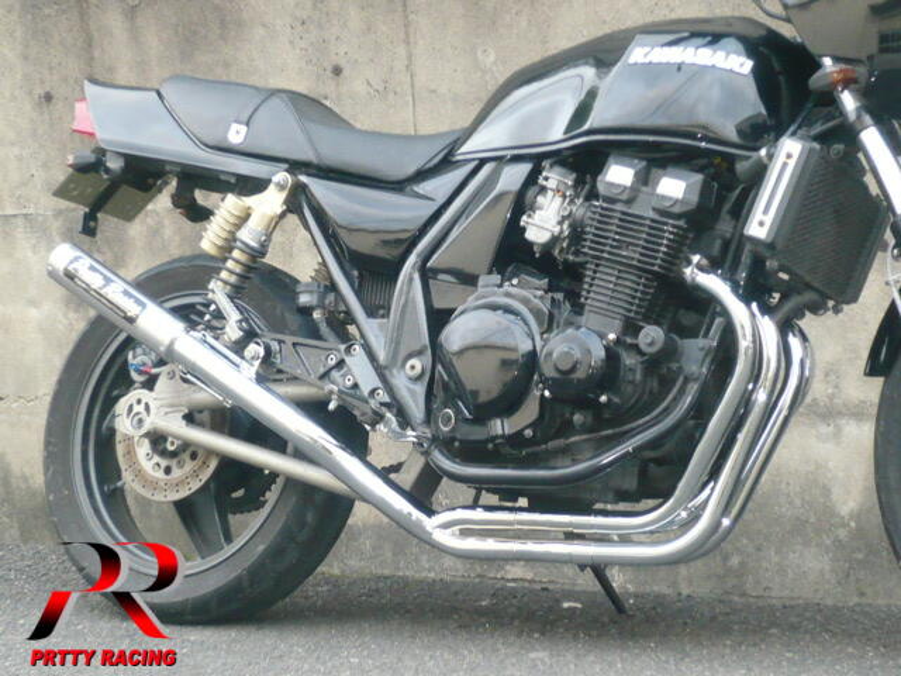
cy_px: 338
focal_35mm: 77
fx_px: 2004
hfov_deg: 25.3
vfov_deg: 19.1
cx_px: 450
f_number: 3.8
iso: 250
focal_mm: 8.4
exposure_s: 1/30
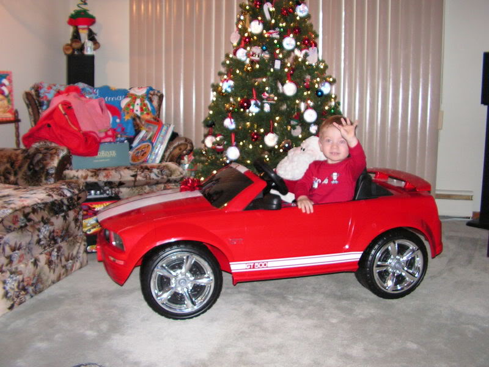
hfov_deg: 51.4
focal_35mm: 36
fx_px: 509
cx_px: 244
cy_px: 184
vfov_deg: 39.7
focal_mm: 6
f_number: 3.2
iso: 200
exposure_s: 1/40
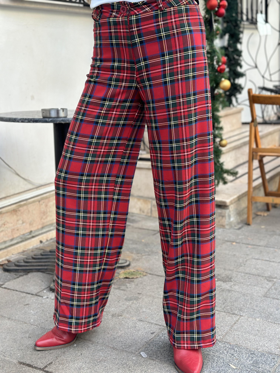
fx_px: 518
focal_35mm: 48
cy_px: 186
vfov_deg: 39.7
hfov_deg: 30.3
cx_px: 140
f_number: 1.78
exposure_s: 1/121
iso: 125
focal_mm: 6.86
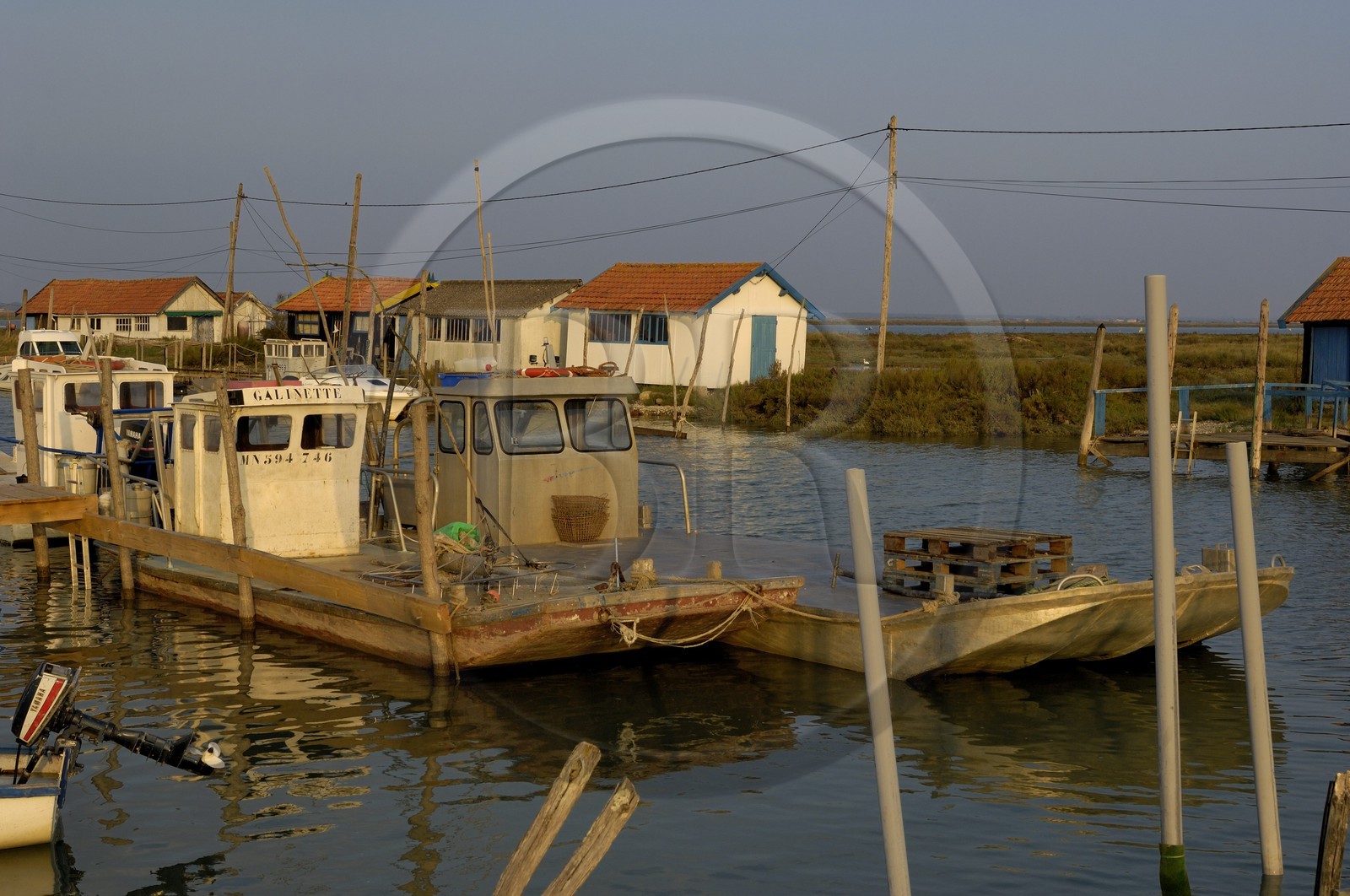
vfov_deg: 23.7
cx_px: 675
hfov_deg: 35.1
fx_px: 2134
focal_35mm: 57
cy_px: 448
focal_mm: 38
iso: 100
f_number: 8.5
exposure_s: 1/125
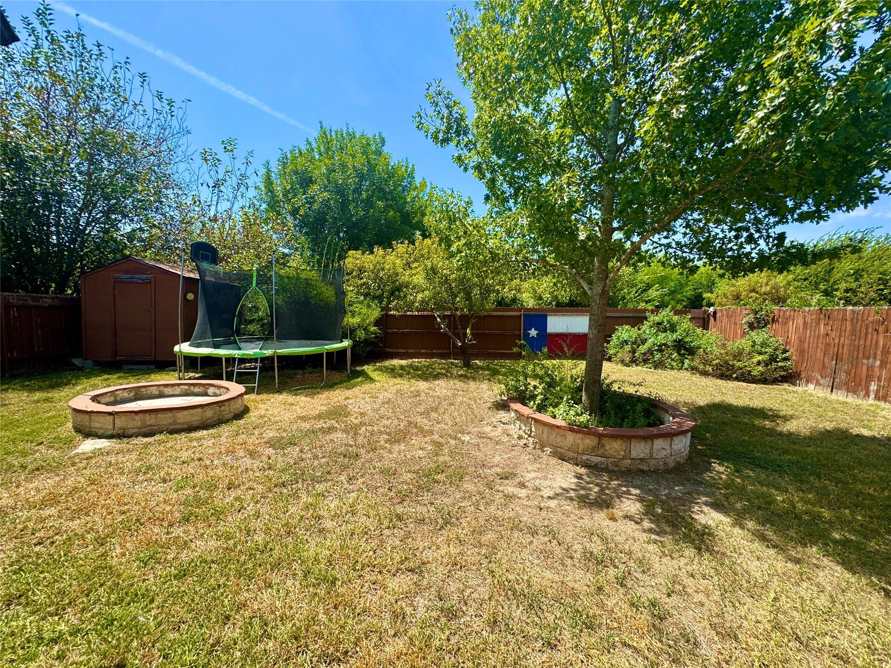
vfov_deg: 85.7
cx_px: 446
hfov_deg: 102.1
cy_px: 334
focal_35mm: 14
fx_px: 360
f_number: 2.2
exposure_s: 1/858
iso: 50
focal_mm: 2.22
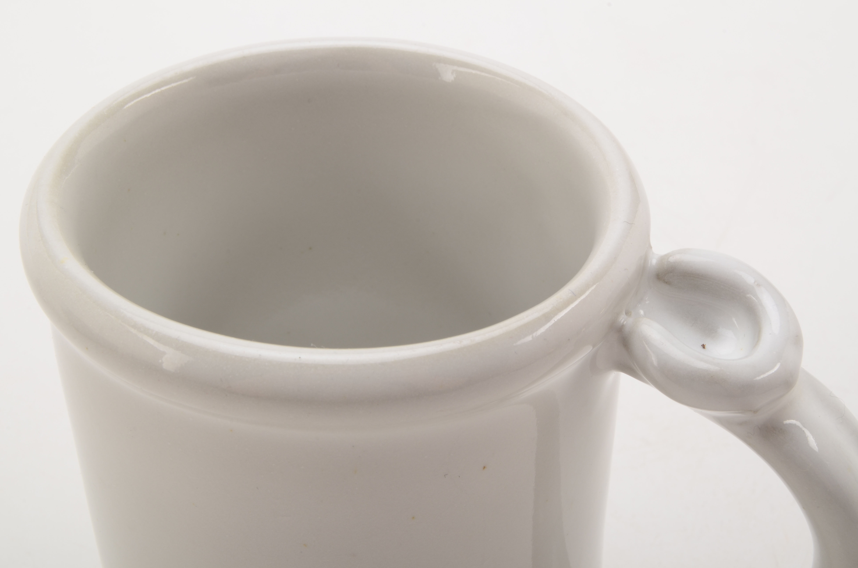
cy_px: 284
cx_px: 429
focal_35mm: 72
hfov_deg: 28.1
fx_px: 1712
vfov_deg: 18.8
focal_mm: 48
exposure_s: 1/200
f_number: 22
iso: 100
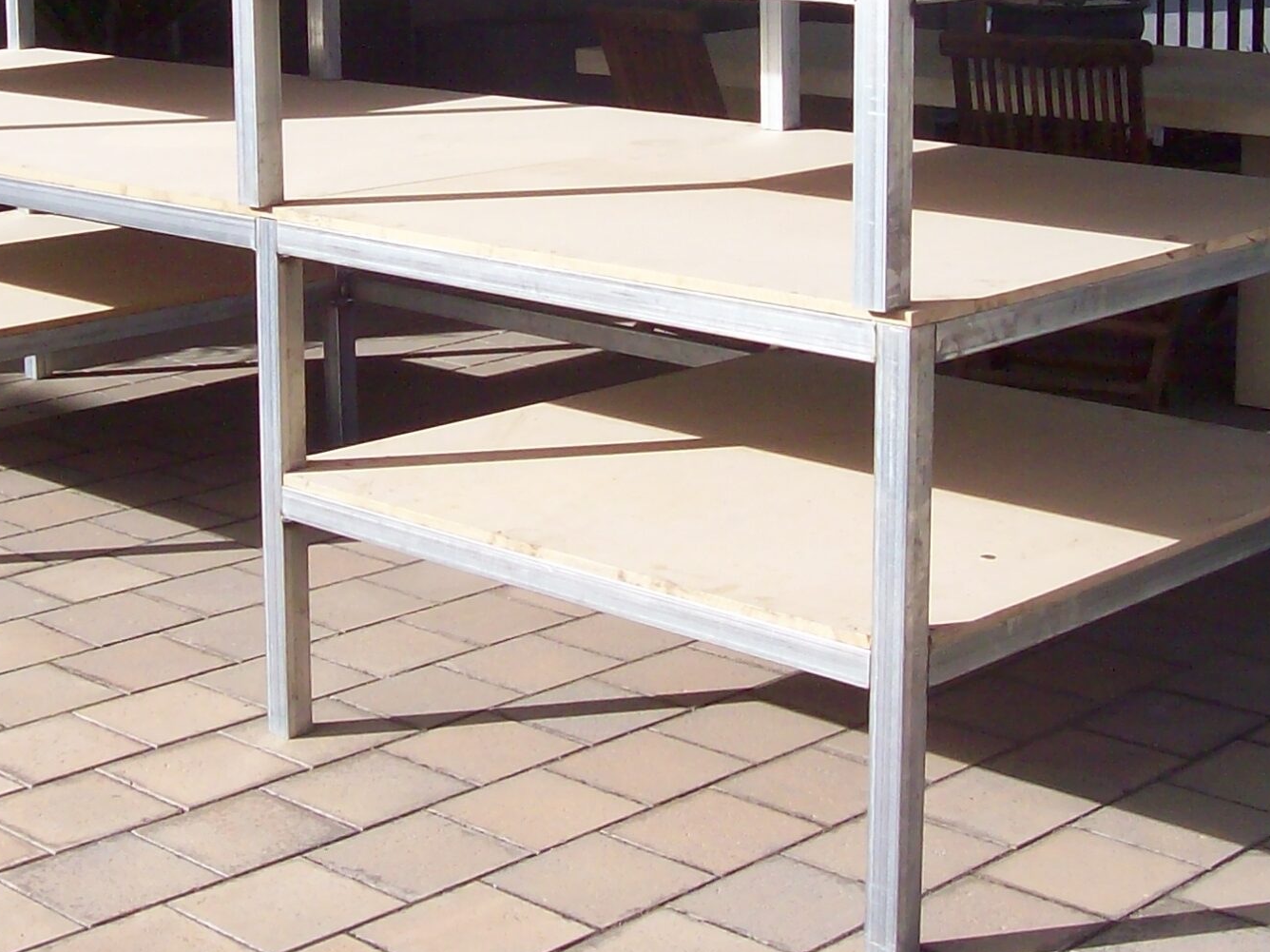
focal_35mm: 69
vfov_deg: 20.9
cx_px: 322
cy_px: 133
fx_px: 2531
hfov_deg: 27.8
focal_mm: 6
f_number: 4.8
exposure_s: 1/329
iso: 80
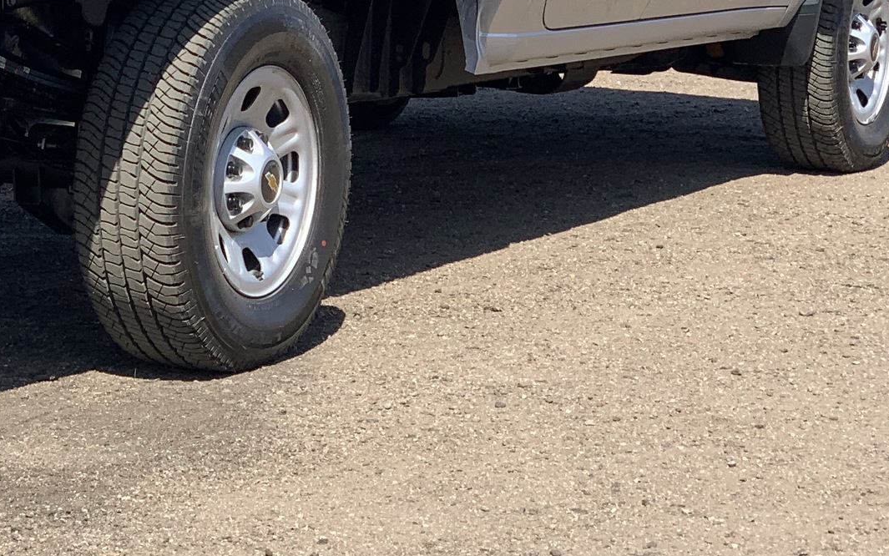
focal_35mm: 138
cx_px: 130
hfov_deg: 15.0
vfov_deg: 9.4
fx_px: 3344
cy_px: -73
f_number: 2.4
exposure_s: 1/940
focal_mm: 6
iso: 16
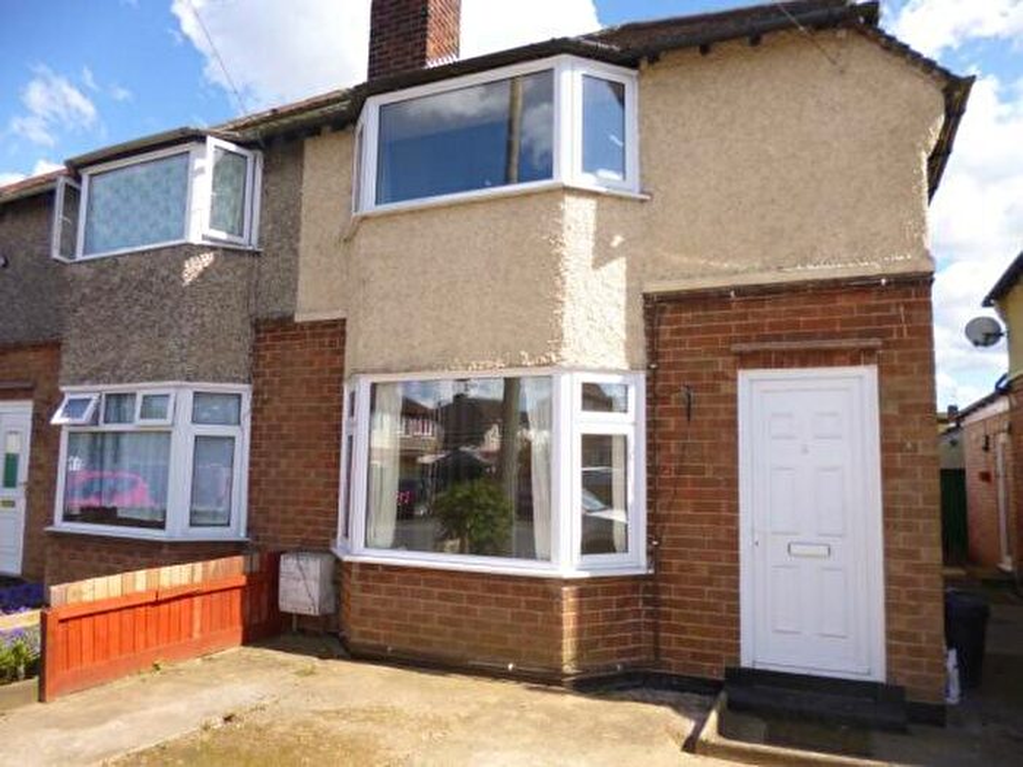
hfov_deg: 71.6
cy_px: 384
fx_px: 709
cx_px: 512
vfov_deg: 56.8
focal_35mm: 24
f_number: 2.5
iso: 100
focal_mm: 4.3
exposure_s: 1/1000
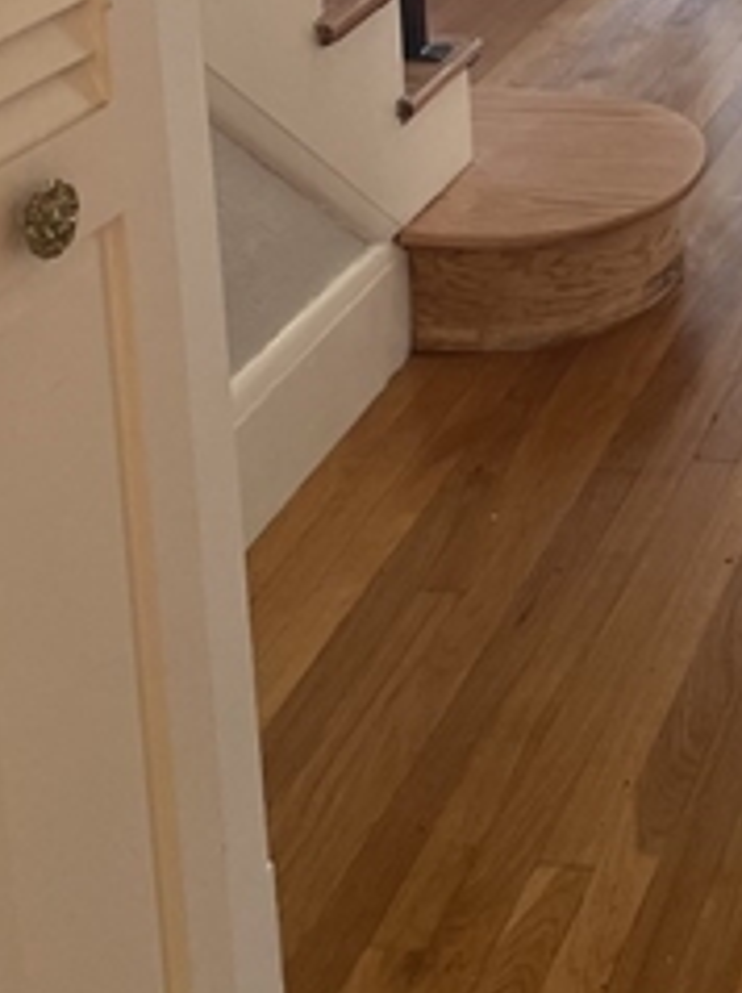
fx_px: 2405
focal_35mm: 84
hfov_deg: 16.3
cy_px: -125
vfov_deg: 21.9
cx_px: 1059
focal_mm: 4.2
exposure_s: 1/60
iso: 80
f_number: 1.6
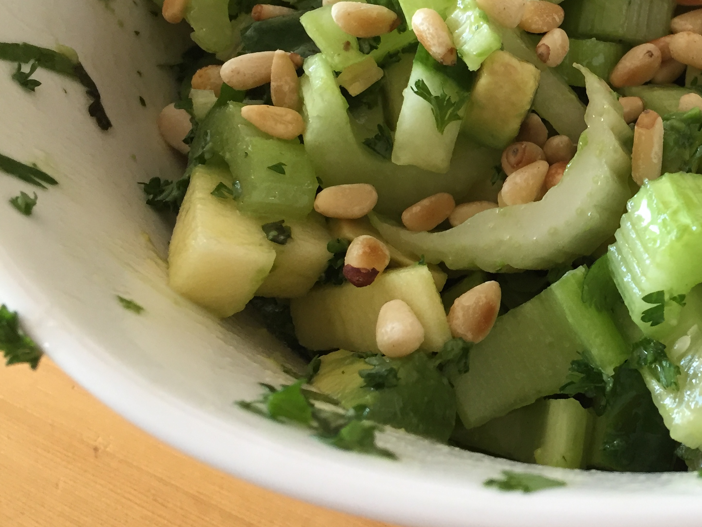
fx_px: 994
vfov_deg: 29.4
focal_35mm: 49
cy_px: 169
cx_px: 591
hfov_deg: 37.1
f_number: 2.2
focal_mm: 4.15
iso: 64
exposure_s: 1/33
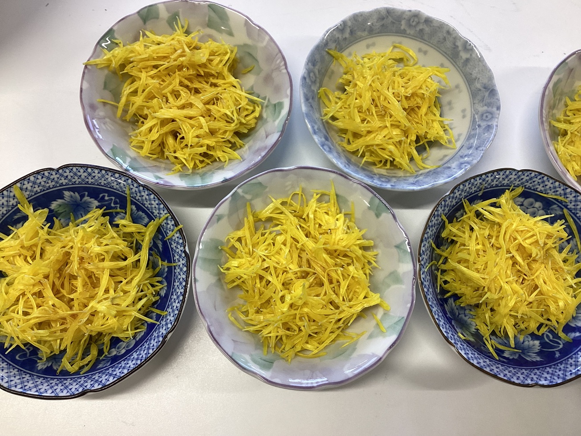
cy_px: 218
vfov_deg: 45.4
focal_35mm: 31
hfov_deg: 58.3
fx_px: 520
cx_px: 290
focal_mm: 3.3
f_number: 2.4
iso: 50
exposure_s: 1/50
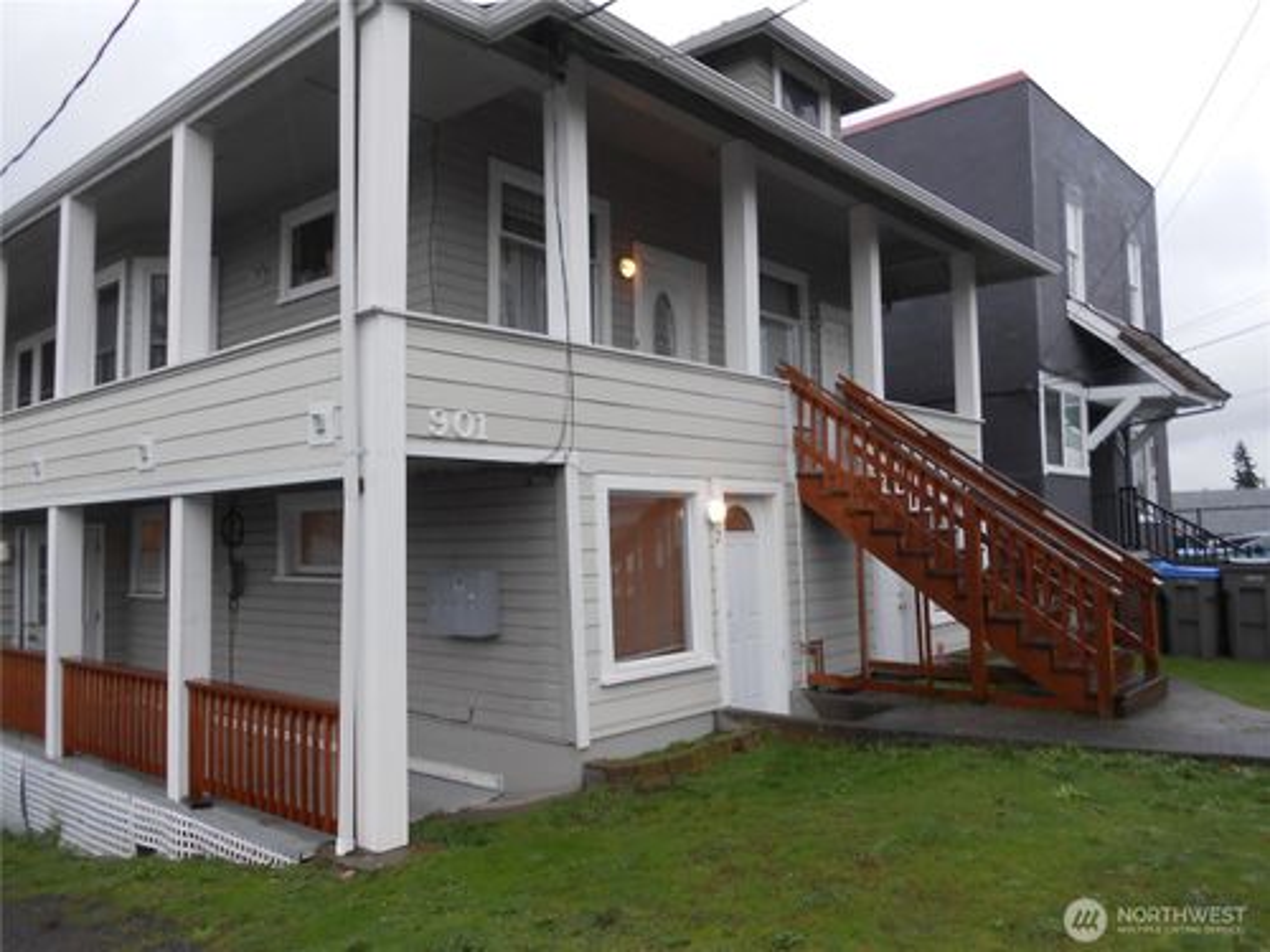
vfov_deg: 53.1
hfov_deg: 67.3
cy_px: 476
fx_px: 954
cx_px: 635
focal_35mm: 26
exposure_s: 1/30
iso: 80
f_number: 3.5
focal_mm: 4.6
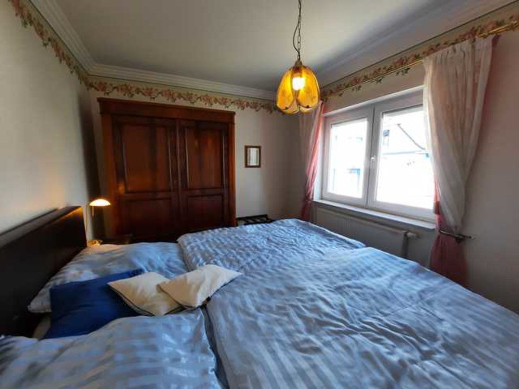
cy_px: 194
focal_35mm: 13
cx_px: 260
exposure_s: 1/50
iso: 40
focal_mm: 1.74
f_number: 2.2
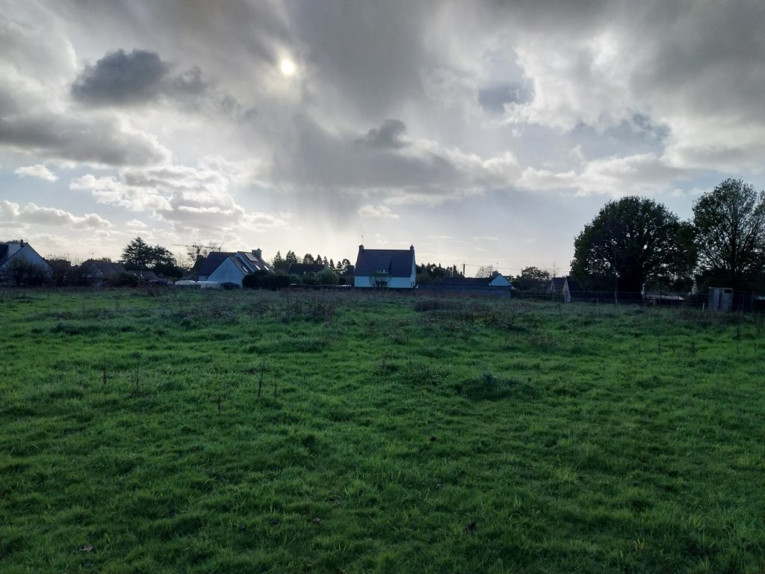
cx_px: 382
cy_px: 287
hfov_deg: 67.3
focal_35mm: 26
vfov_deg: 53.1
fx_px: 575
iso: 25
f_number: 1.8
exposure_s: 1/1557
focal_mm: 4
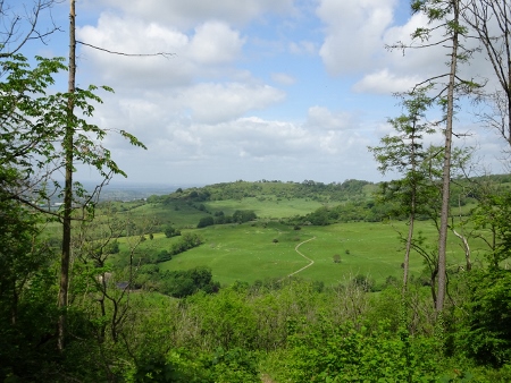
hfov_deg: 52.6
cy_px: 192
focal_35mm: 35
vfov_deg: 40.7
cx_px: 256
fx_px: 517
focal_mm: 5.98
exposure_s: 1/640
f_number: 4
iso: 80
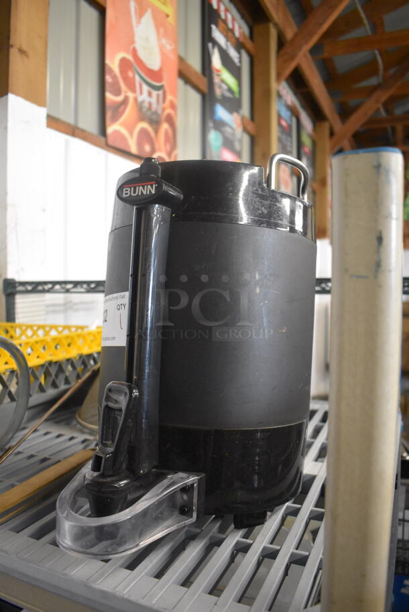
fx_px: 459
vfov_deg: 67.3
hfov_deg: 48.0
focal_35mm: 27
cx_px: 204
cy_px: 306
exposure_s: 1/125
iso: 4000
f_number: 3.5
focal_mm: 18
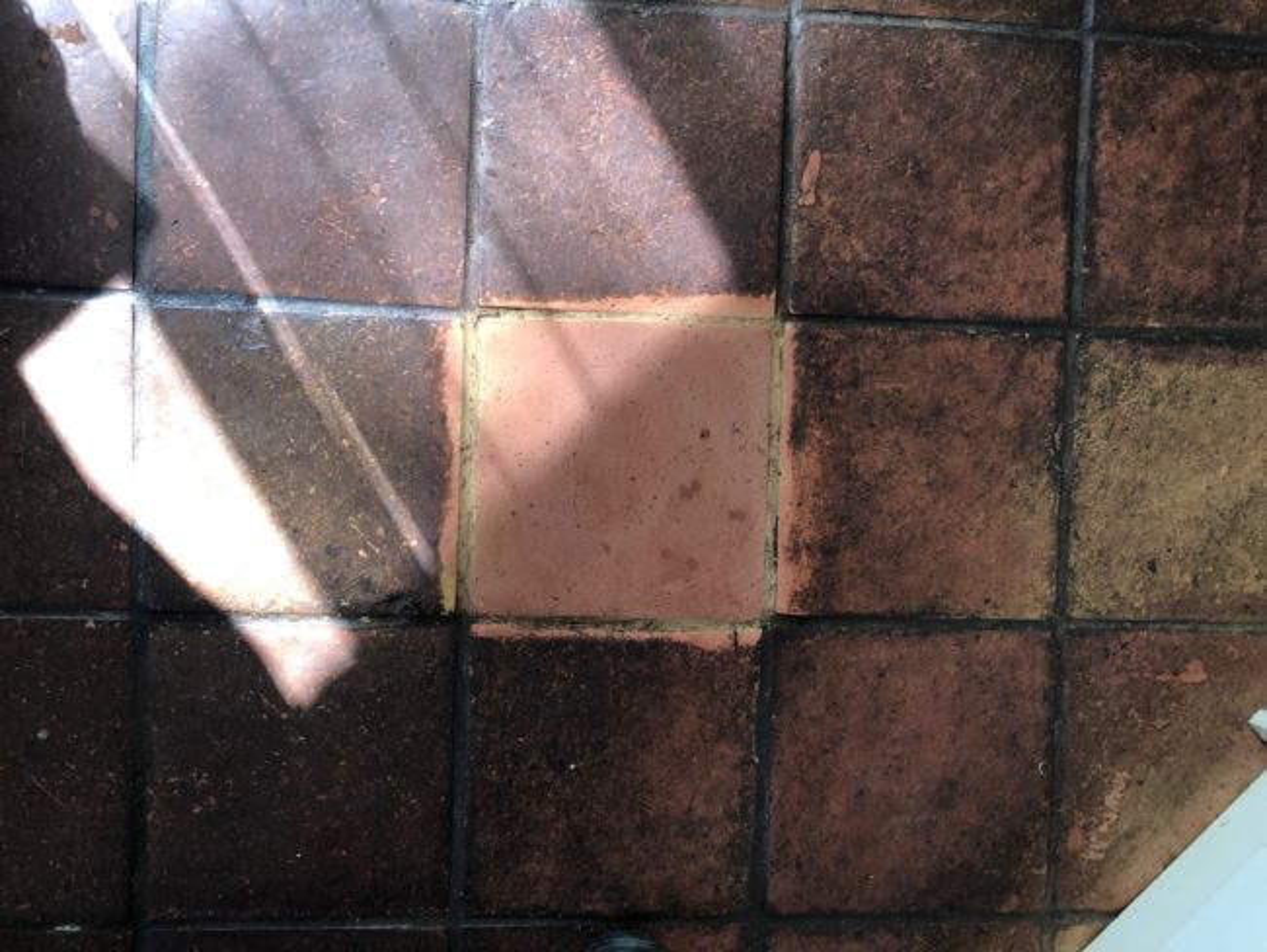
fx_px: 1025
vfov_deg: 49.8
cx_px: 634
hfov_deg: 63.4
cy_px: 476
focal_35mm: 28
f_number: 1.8
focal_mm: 4
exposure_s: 1/33
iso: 25
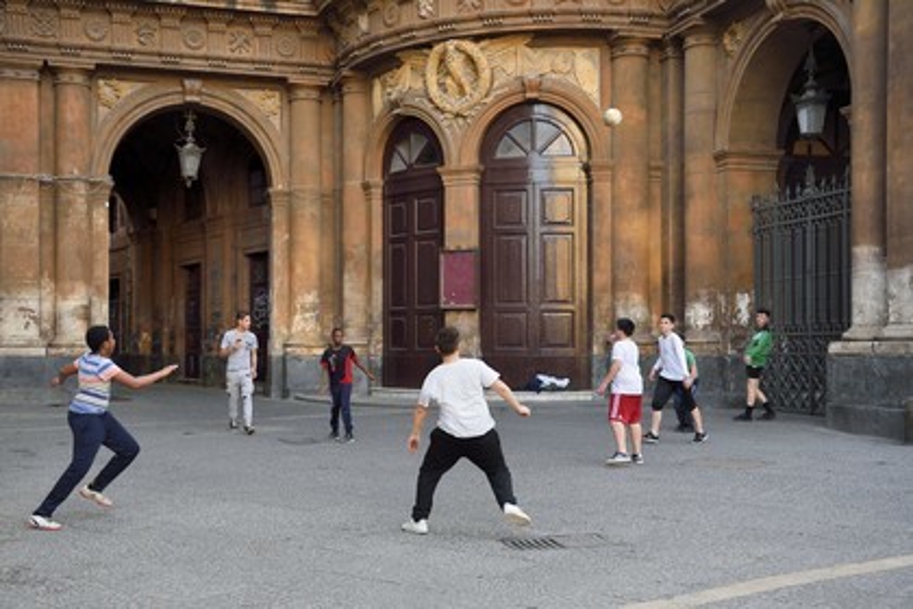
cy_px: 304
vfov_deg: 30.5
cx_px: 456
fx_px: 1116
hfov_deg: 44.5
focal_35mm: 44
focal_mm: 44
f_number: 4
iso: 1000
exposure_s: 1/400
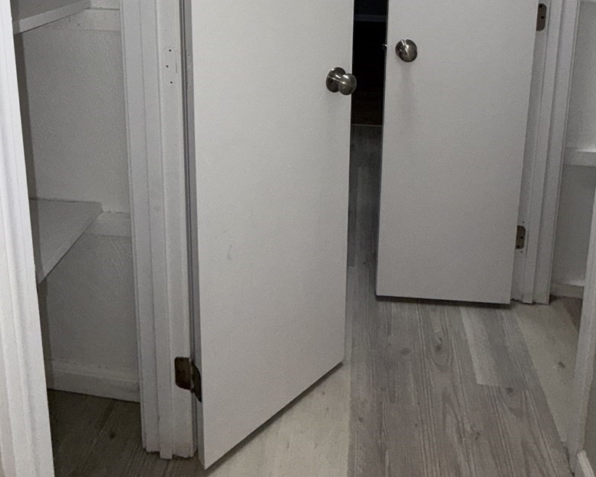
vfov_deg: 44.4
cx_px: 305
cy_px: -10
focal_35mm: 27
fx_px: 476
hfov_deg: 64.0
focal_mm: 2.22
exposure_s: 1/122
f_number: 2.2
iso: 64
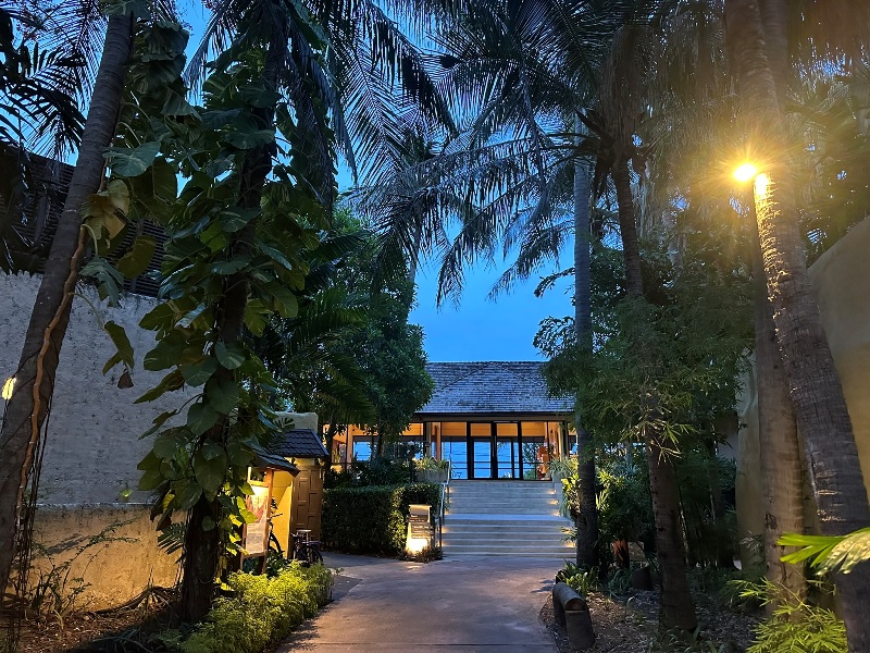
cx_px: 435
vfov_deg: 56.8
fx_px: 603
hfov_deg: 71.6
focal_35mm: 24
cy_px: 326
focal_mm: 6.86
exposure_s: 1/33
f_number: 1.78
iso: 800
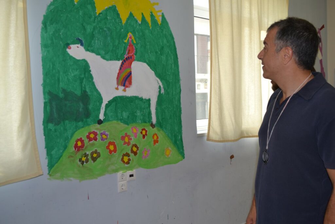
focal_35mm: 33
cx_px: 168
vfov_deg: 40.0
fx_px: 307
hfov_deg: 57.2
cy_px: 112
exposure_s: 1/125
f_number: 4
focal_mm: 22
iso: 140
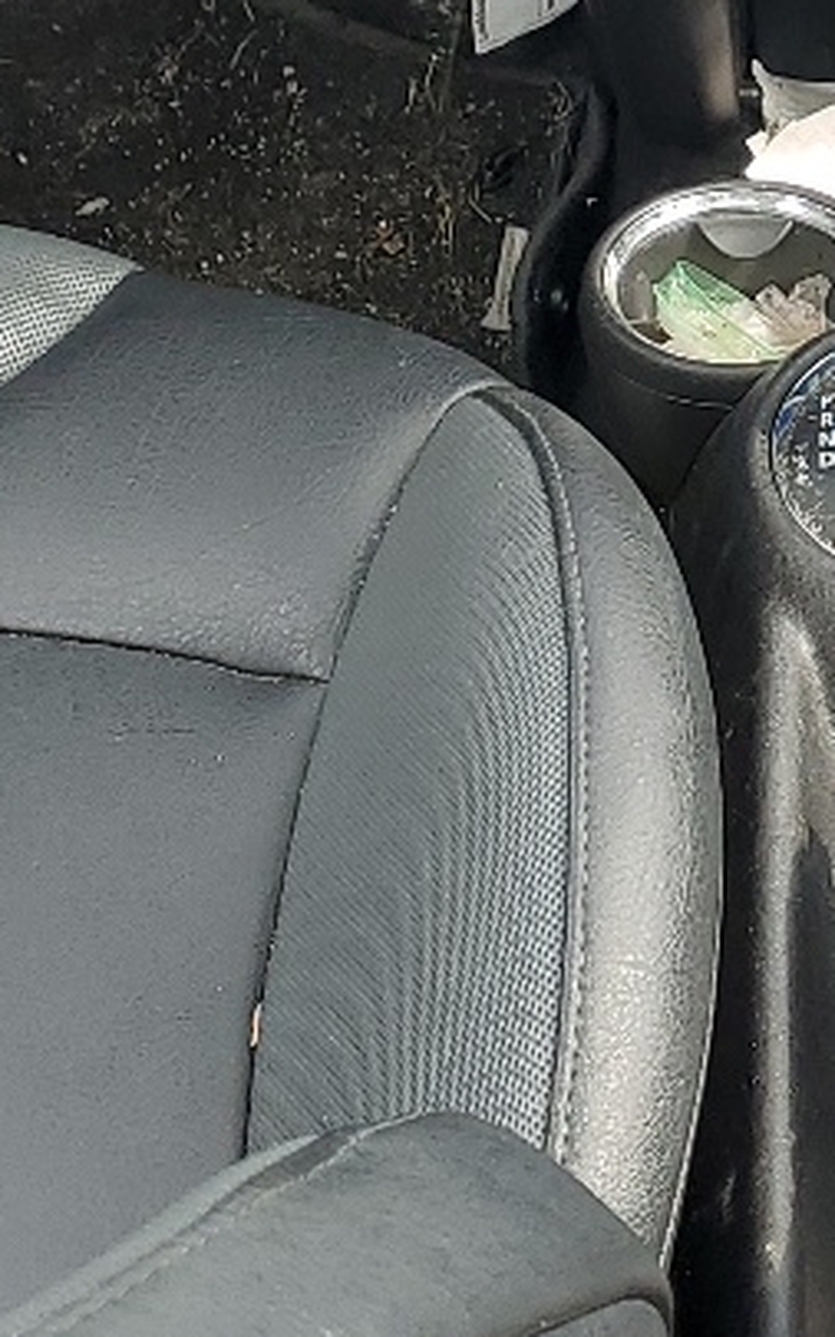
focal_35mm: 109
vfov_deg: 18.7
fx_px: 3970
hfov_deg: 11.9
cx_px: 799
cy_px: 92
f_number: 1.5
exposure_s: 1/200
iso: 50
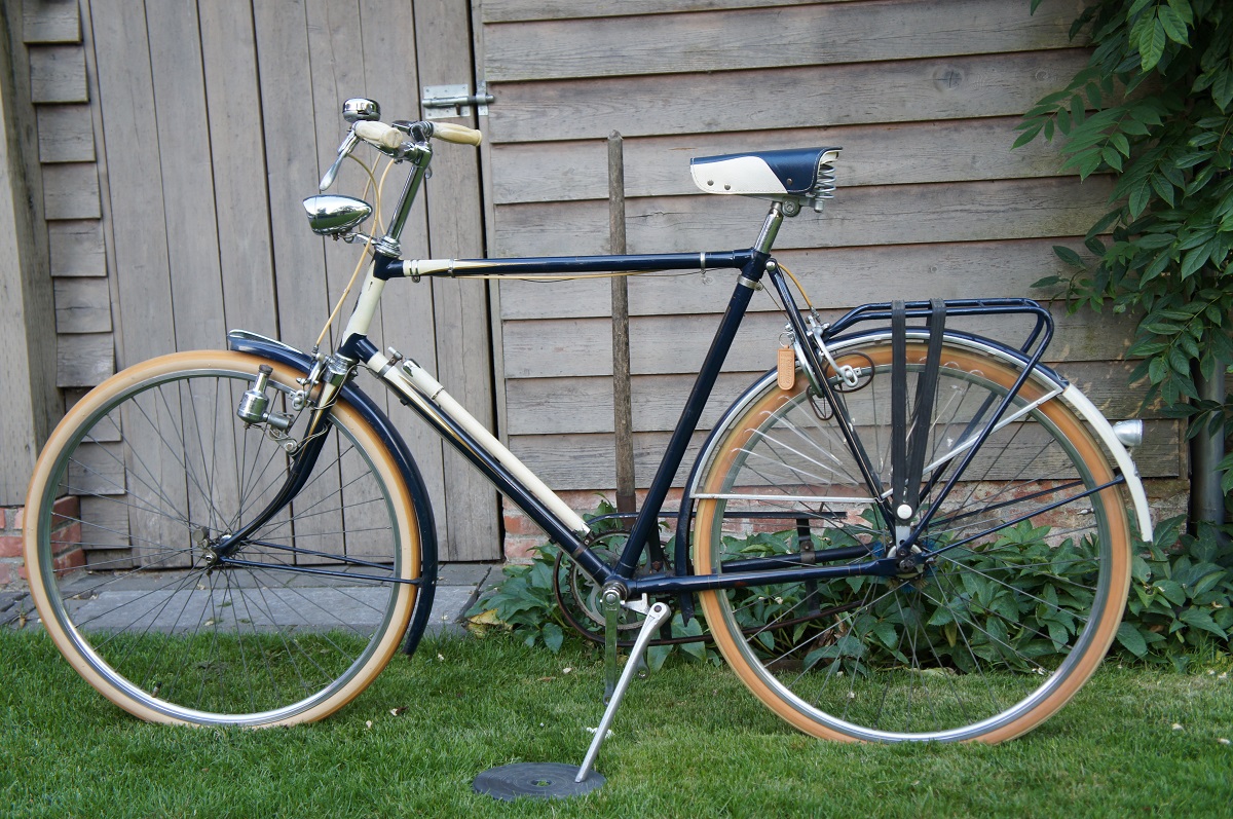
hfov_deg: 43.7
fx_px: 1539
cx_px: 616
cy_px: 410
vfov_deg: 29.8
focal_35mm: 45
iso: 250
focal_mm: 30
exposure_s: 1/160
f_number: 4
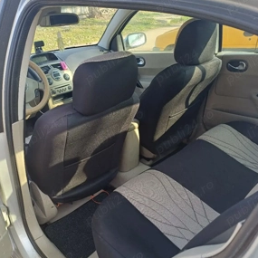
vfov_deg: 52.4
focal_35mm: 31
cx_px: 132
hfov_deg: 52.5
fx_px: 261
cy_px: 143
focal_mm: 4.65
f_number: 1.8
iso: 50
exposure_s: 1/101
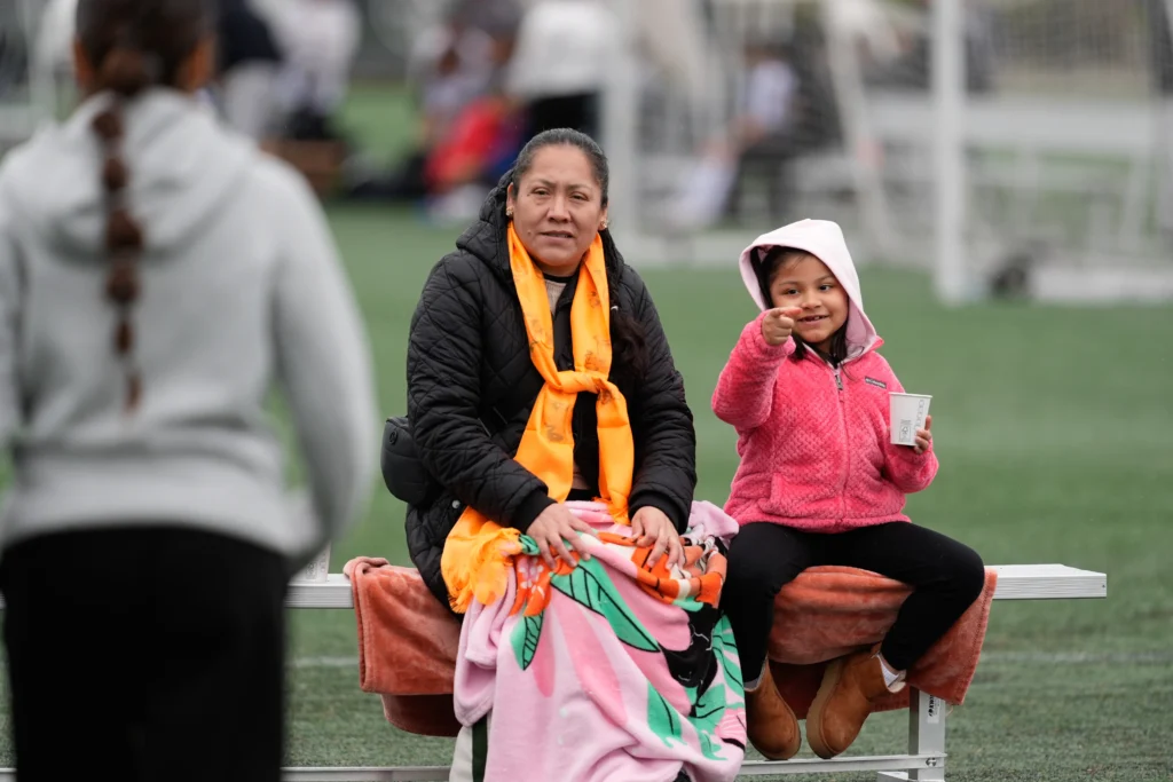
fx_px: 9776
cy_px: 391
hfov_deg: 6.9
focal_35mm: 300
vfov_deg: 4.6
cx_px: 586
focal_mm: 300
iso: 400
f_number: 2.8
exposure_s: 1/1250
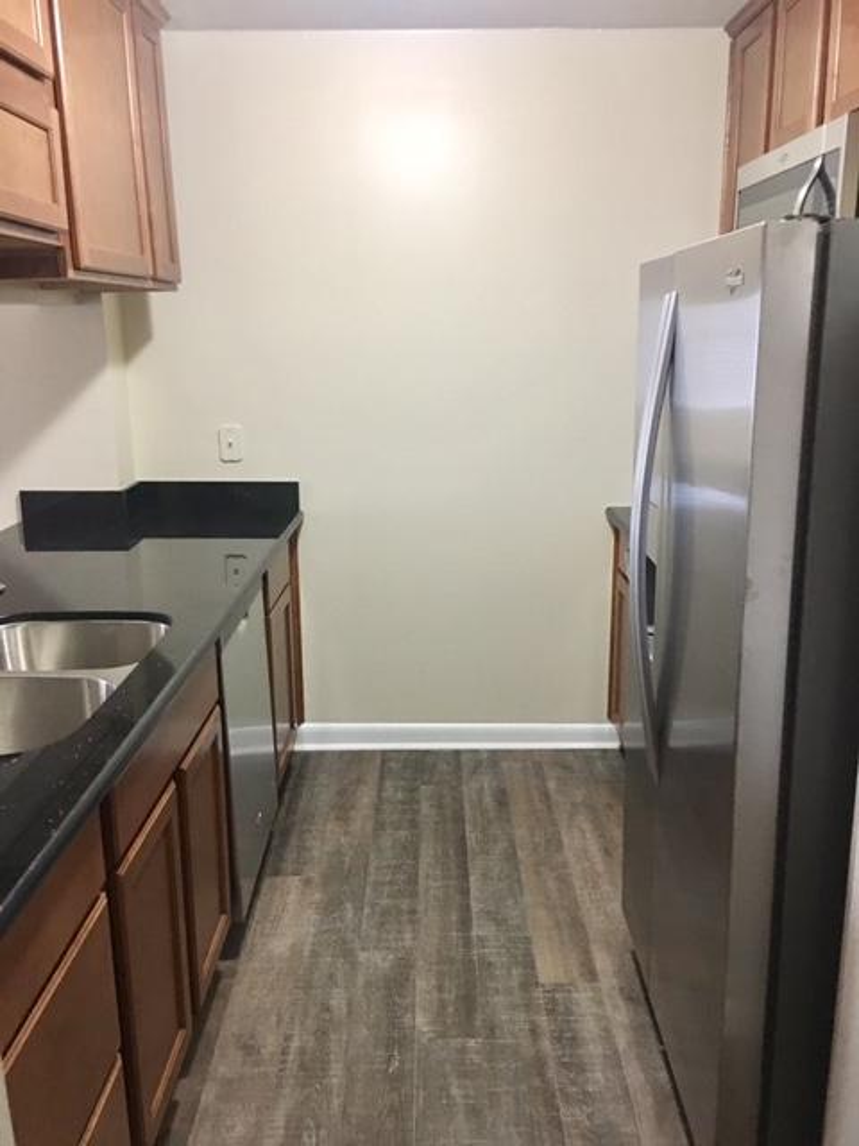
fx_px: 960
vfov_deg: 61.7
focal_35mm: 29
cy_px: 573
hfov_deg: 48.2
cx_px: 430
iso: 100
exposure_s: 1/15
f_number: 2.2
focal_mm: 4.15
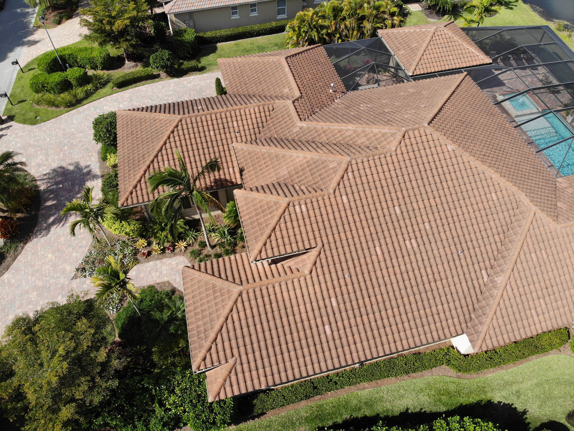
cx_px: 287
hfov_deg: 71.6
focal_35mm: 24
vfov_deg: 56.8
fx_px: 398
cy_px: 216
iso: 100
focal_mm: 4.5
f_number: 2.8
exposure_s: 1/785
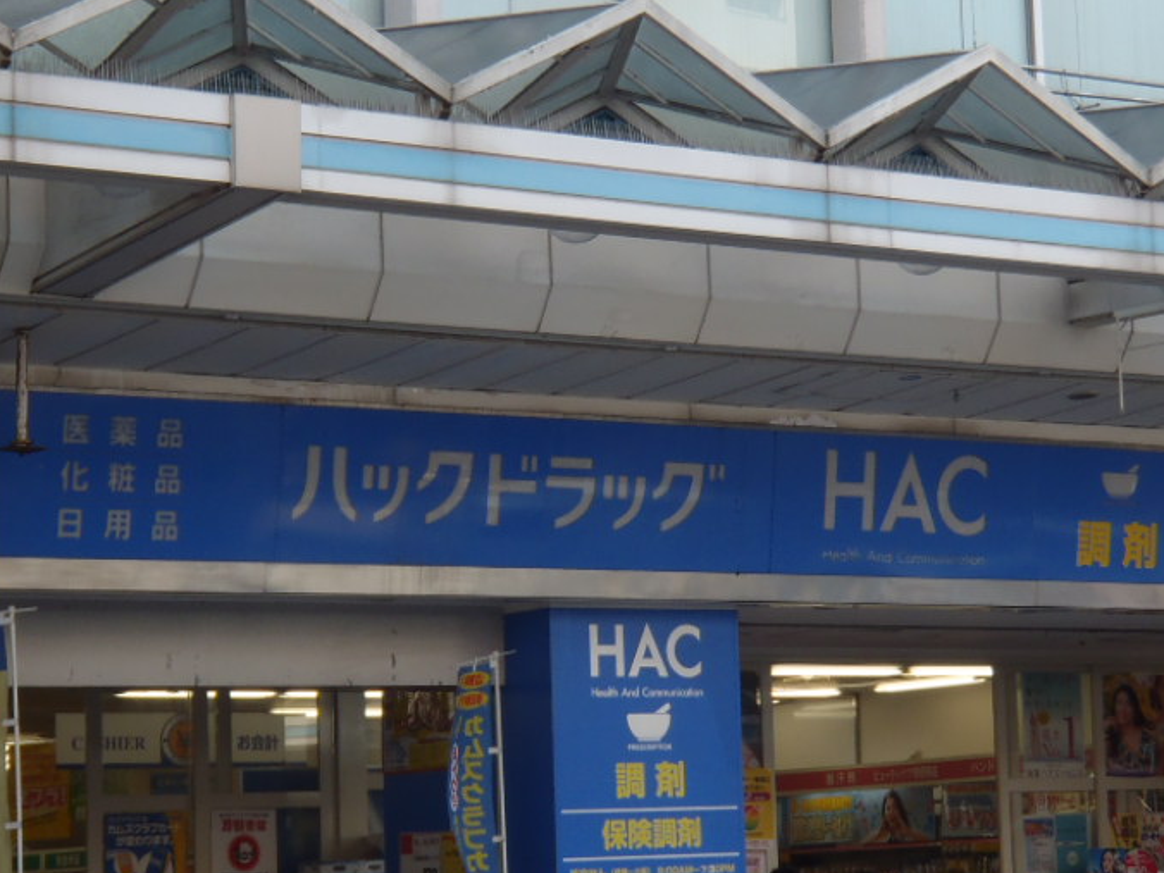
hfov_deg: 18.1
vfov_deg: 13.7
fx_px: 3632
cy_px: 317
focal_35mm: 108
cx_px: 866
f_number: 4.5
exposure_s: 1/125
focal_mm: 10.34
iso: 64
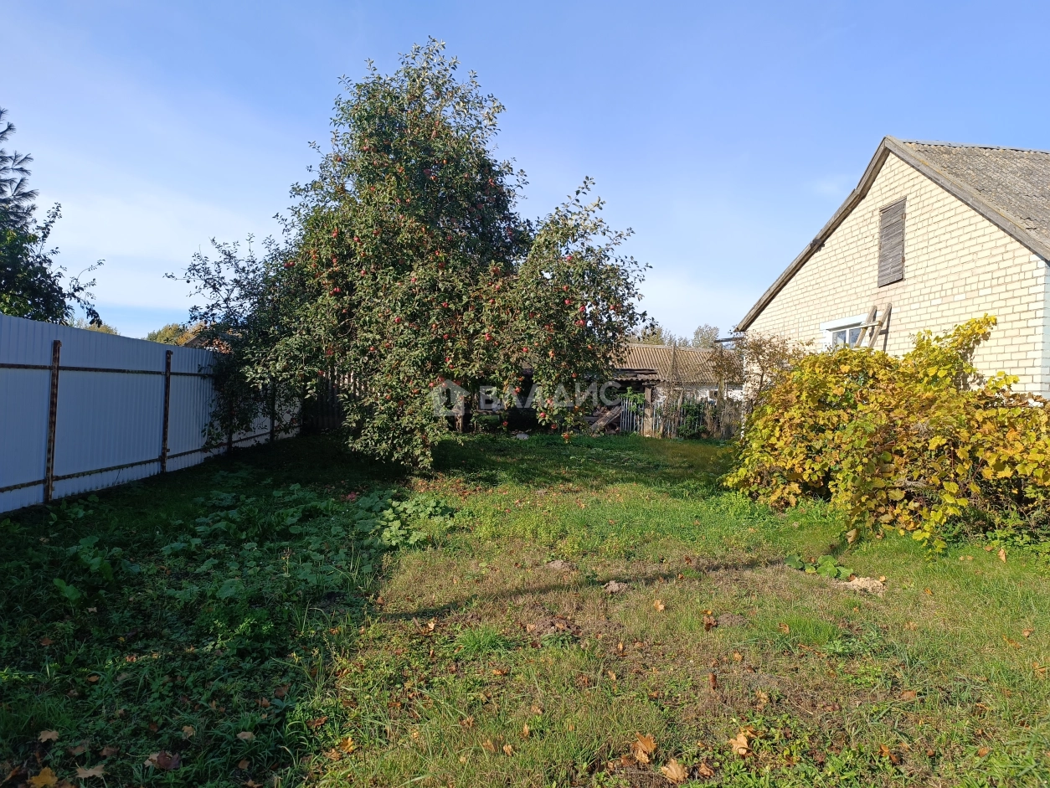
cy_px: 394
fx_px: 728
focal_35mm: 24
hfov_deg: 71.6
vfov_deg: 56.8
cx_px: 525
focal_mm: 6.14
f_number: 1.65
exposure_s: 1/445
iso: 53
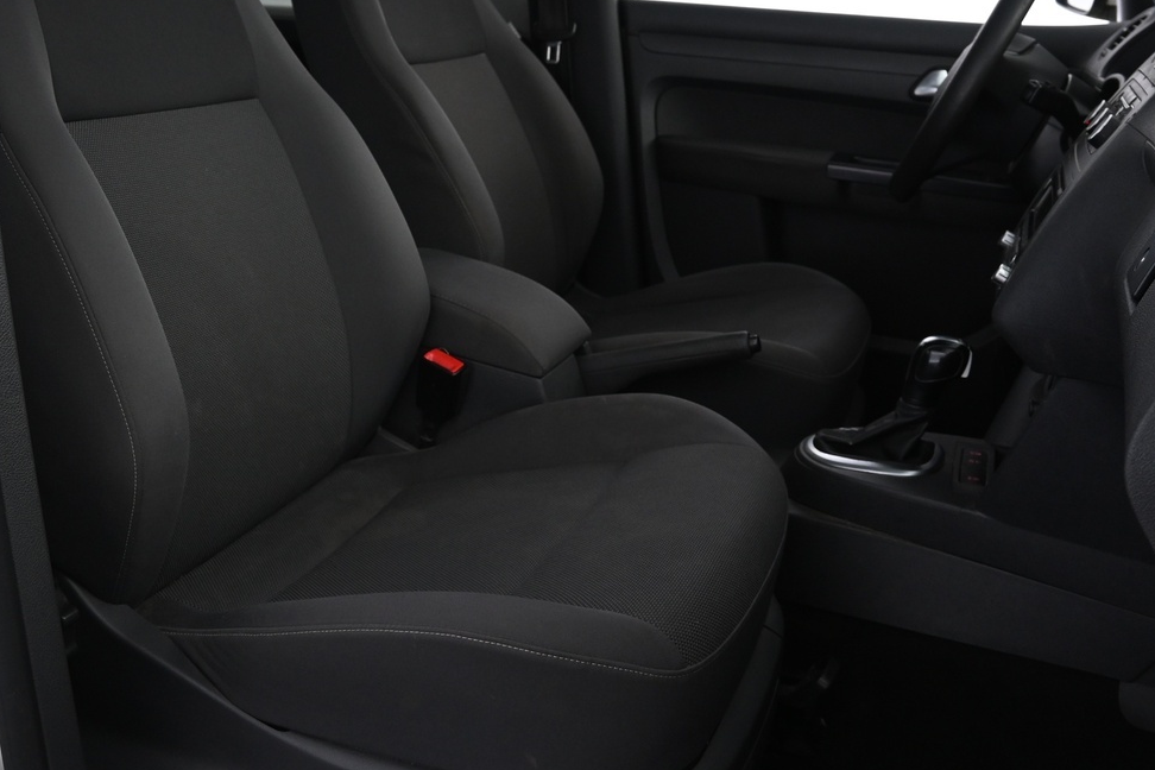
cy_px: 201
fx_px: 1283
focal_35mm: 40
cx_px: 537
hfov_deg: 48.4
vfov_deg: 32.8
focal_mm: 16
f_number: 3.5
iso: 640
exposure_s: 1/25
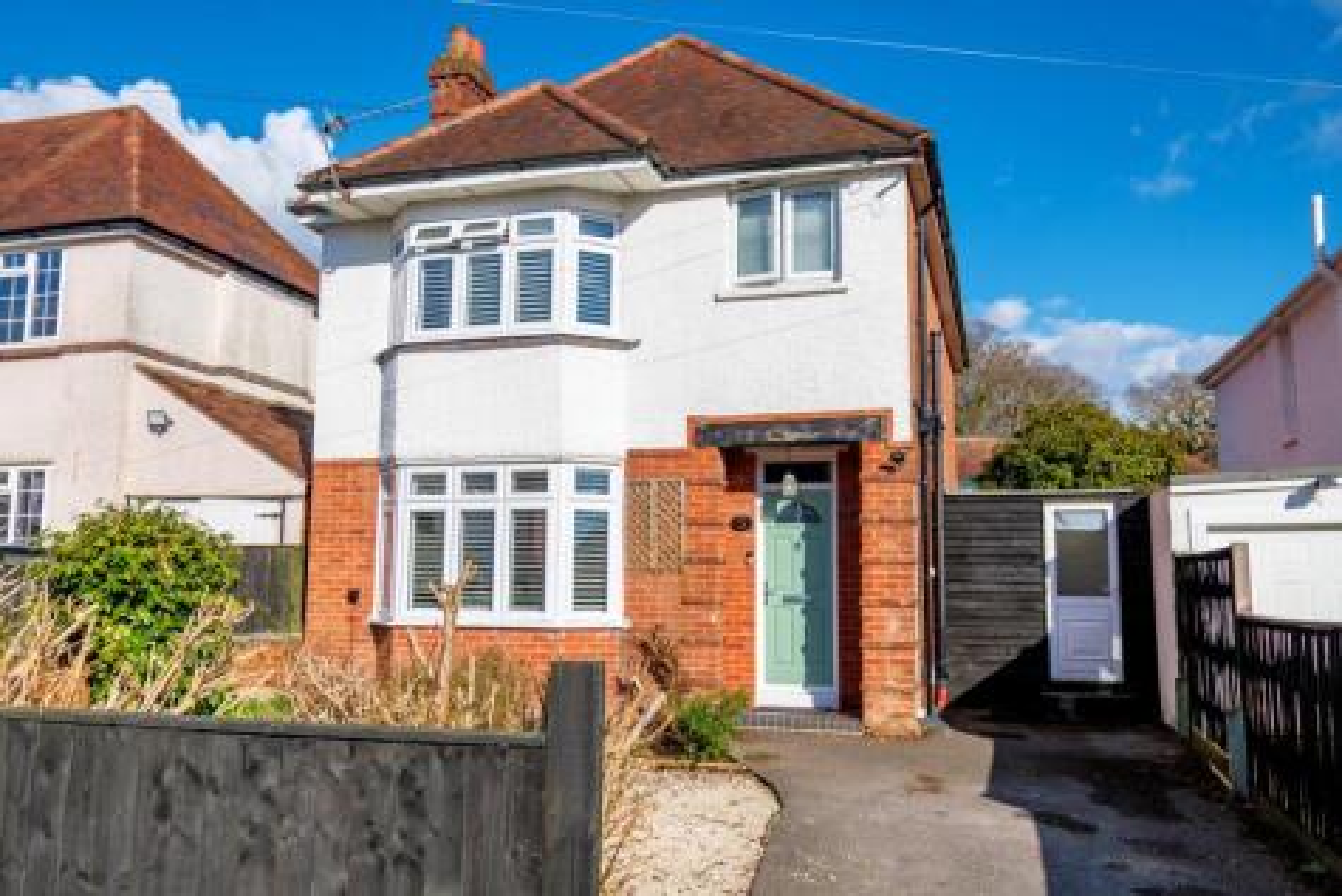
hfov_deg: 61.9
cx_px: 671
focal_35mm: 30
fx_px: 1119
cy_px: 448
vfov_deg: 43.6
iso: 200
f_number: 7.1
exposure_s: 1/1600
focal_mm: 20
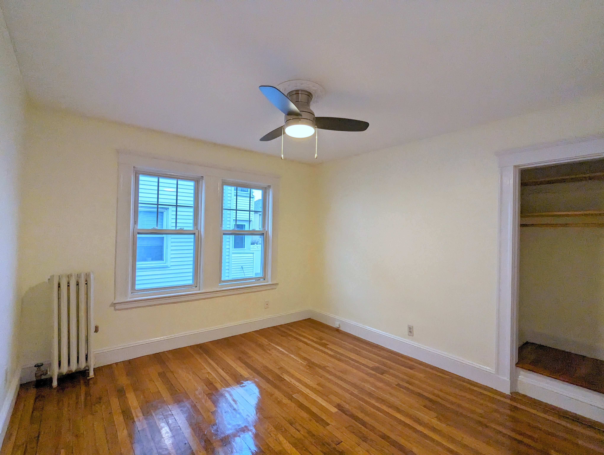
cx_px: 302
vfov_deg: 78.2
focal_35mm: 16
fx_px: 280
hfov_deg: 94.4
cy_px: 228
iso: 126
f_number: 2.2
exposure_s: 1/120
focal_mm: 2.35
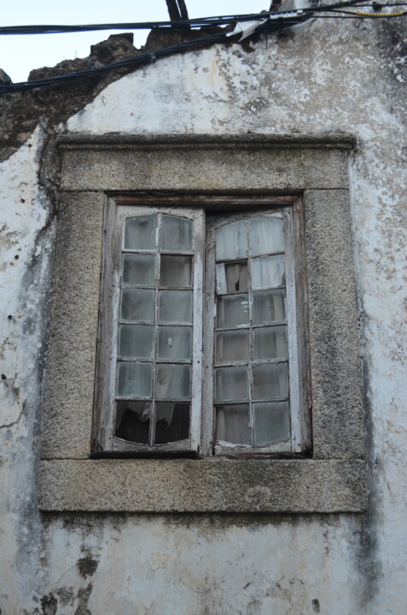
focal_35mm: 39
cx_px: 204
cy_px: 308
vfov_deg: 49.6
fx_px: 664
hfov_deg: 34.1
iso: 400
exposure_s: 1/125
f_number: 5.6
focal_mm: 26
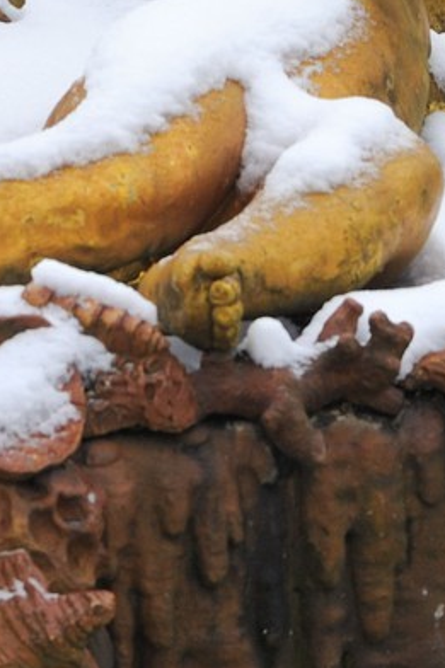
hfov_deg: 2.6
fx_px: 9835
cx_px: 27
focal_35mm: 530
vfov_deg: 3.9
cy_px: -634
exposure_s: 1/160
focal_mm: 130
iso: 400
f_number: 8
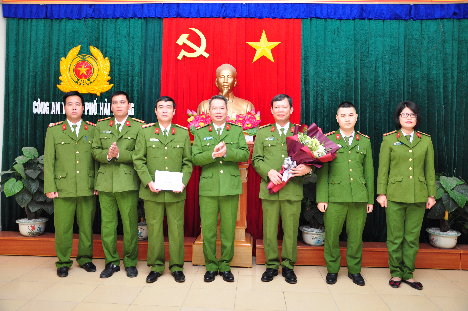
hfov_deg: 59.6
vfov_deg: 41.6
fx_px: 409
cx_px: 234
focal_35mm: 32
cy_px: 156
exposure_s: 1/200
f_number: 3.8
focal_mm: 21
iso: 500
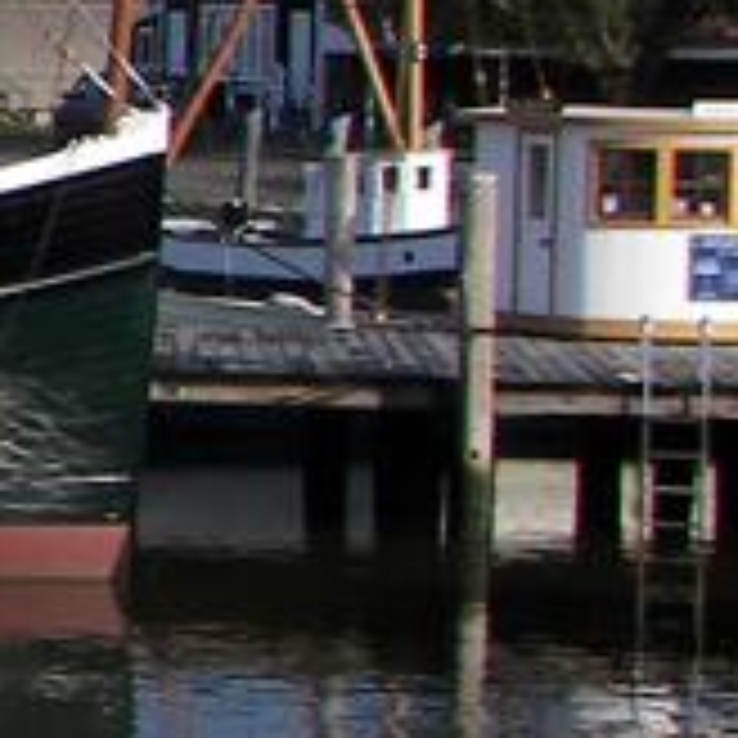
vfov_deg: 8.7
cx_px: -1552
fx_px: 4800
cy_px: -45
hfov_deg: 7.6
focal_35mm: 199
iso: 64
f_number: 4
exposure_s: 1/800
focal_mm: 6
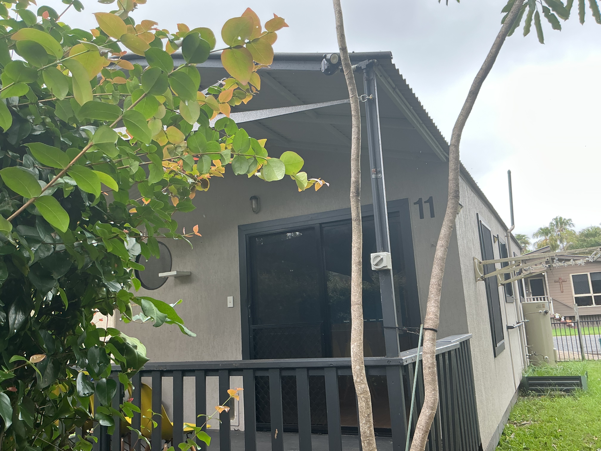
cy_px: 226
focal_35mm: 29
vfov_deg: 48.2
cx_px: 300
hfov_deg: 61.7
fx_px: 503
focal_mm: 3
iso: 20
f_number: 1.8
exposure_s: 1/191
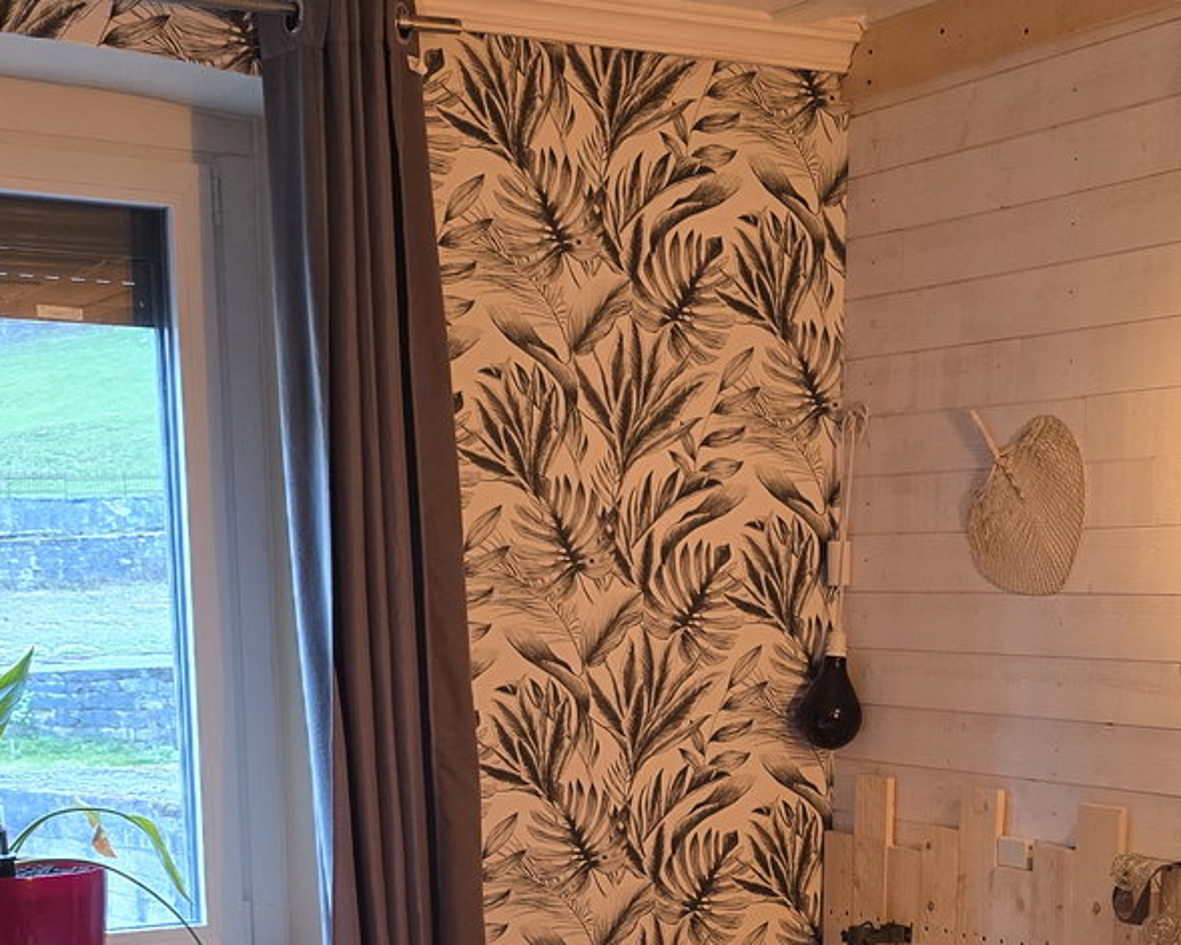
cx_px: 712
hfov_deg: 30.9
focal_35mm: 61
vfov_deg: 23.8
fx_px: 2132
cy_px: 963
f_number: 1.7
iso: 320
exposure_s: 1/100
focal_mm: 6.3
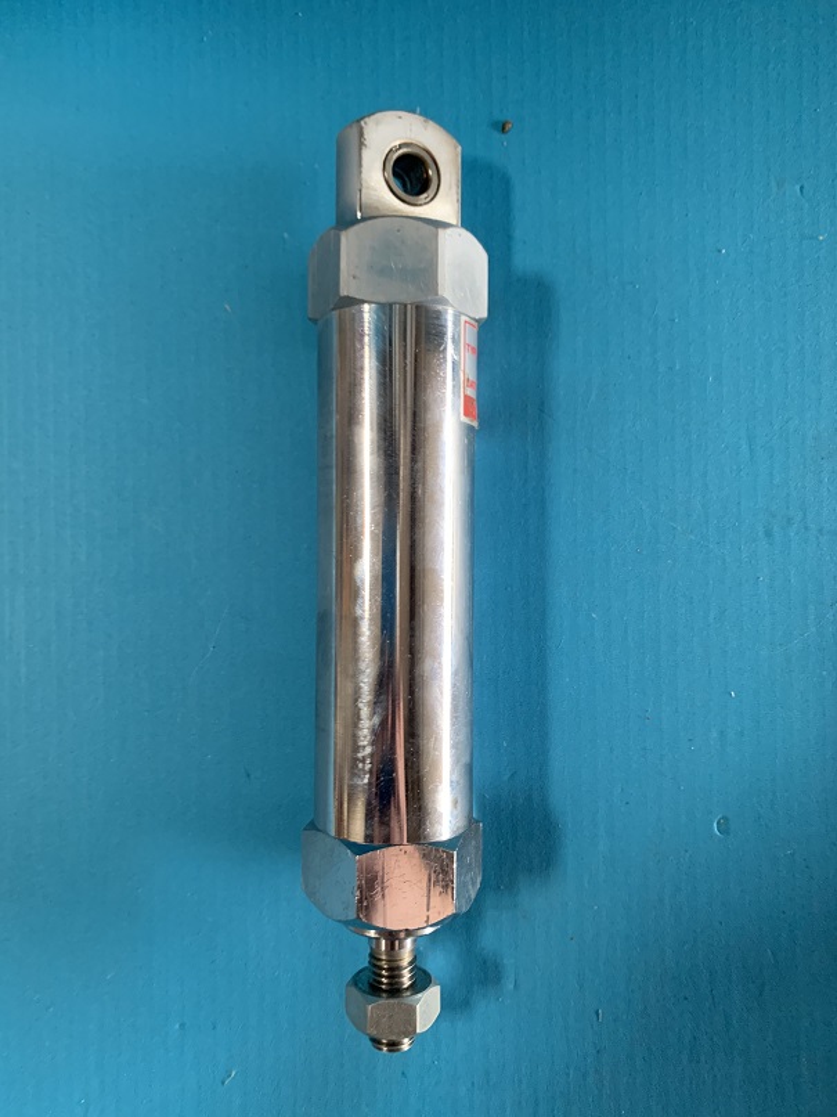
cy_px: 558
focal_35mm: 26
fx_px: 838
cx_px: 418
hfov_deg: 53.1
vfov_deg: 67.3
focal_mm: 4.25
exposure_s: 1/60
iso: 320
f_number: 1.8
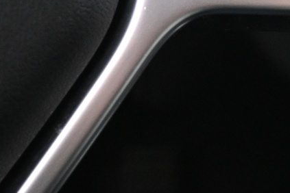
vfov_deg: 11.2
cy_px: -139
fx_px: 926
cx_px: 243
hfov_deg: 17.6
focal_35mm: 115
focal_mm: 20
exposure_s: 1/30
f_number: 3.8
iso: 3200
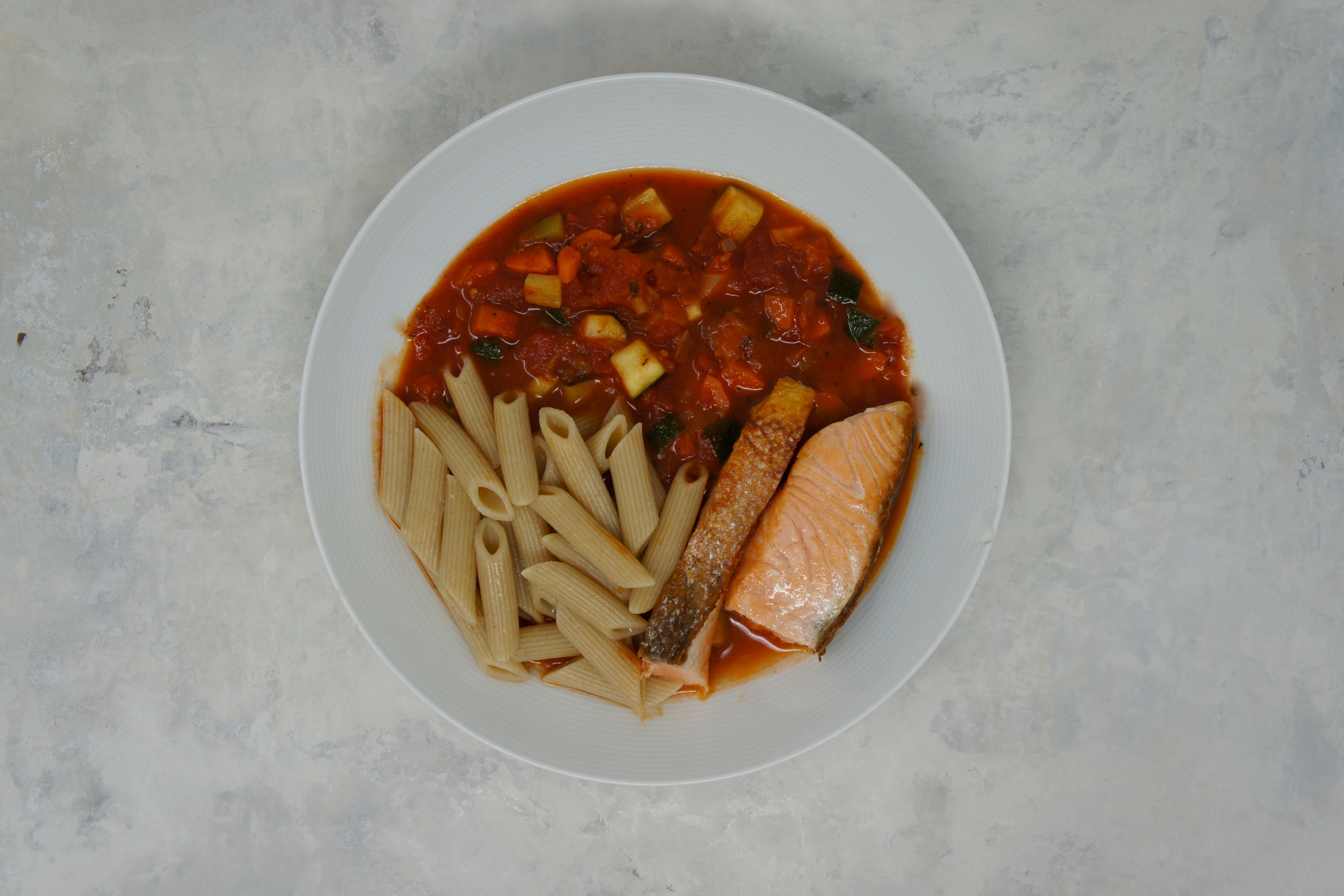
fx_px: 1662
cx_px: 683
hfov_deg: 44.0
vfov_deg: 30.2
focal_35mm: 45
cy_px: 439
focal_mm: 29
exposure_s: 1/125
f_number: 6.3
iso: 200
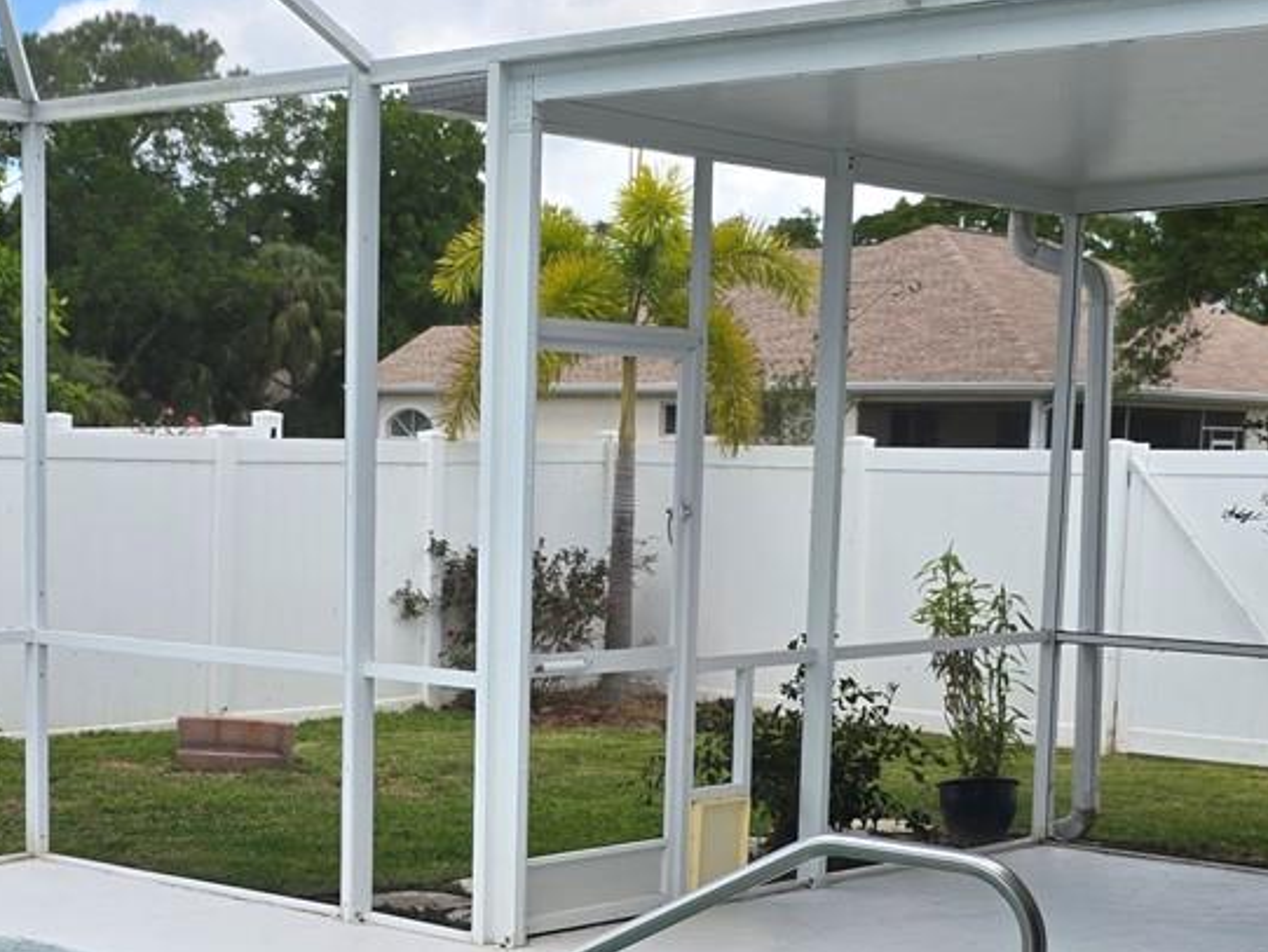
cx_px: 509
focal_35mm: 68
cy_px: 795
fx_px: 2491
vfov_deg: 21.3
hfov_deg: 28.5
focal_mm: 6.3
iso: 12
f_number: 1.7
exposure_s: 1/258
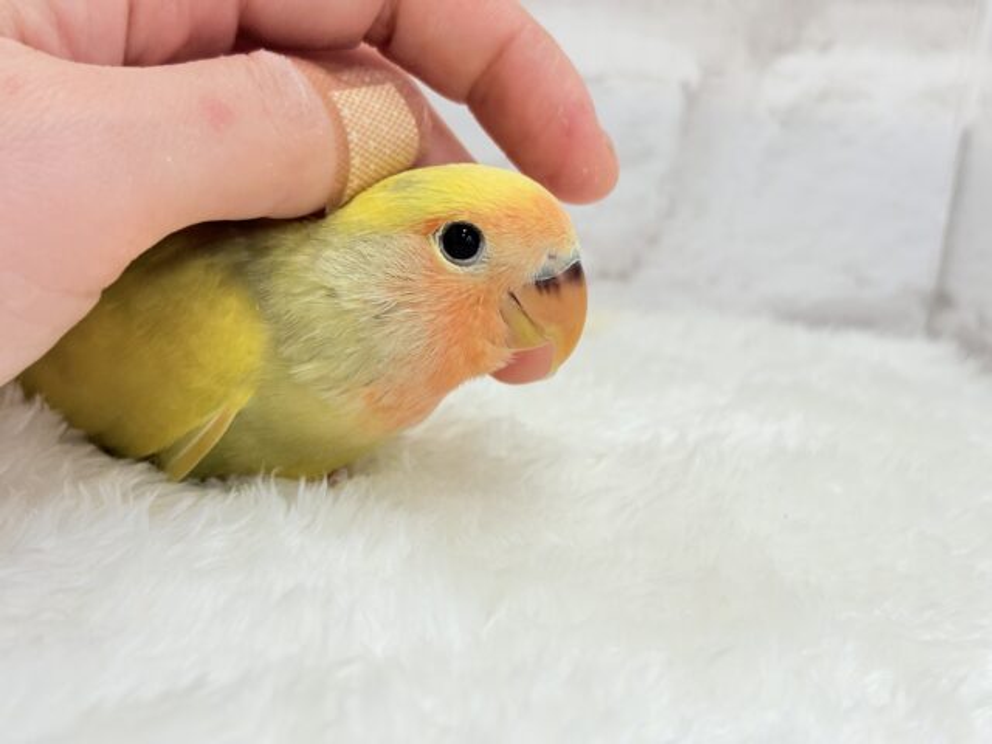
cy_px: 372
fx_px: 1490
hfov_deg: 36.8
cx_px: 496
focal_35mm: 52
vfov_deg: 28.0
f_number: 1.6
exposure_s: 1/100
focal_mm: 5.96
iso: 80
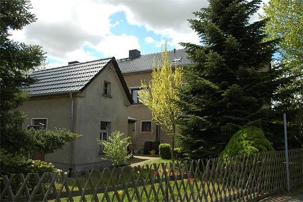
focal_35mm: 60
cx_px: 152
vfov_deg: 22.6
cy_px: 101
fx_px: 505
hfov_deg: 33.4
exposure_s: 1/350
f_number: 11
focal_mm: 40
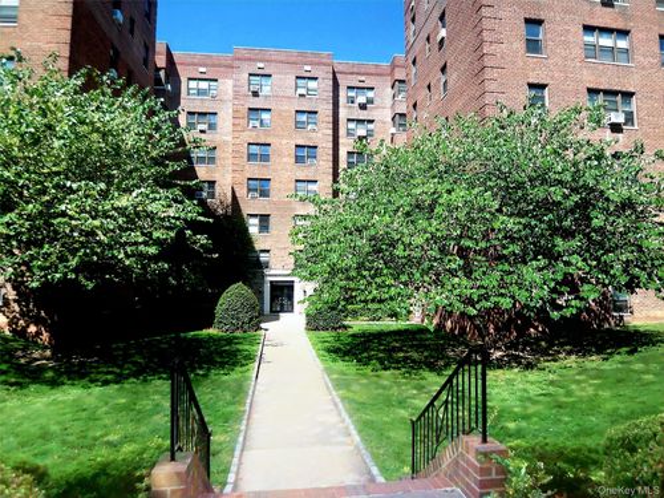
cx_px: 332
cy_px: 249
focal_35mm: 23
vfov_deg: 58.9
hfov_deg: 73.9
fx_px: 441
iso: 50
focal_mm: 3.8
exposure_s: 1/250
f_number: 2.8
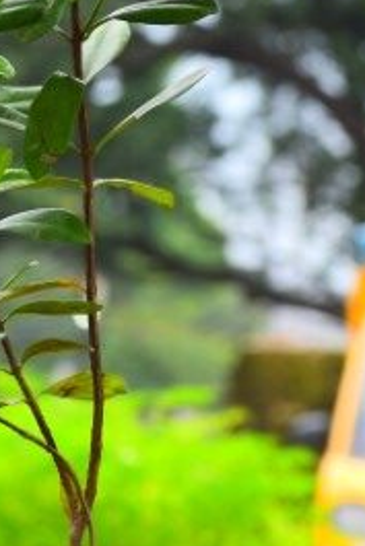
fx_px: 8358
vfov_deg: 3.7
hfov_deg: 2.5
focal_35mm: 550
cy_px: 60
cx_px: -41
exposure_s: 1/200
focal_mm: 135
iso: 100
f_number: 8
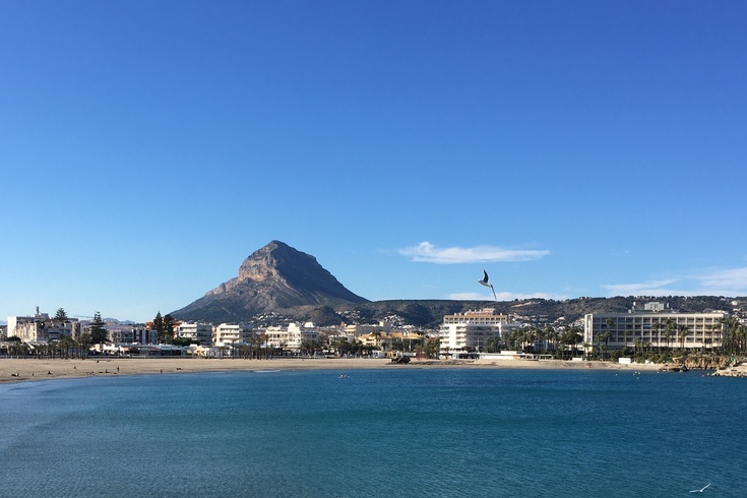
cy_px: 371
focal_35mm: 42
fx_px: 871
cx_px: 315
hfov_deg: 46.2
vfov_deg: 31.4
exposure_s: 1/1709
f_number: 2.2
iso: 25
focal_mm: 4.15
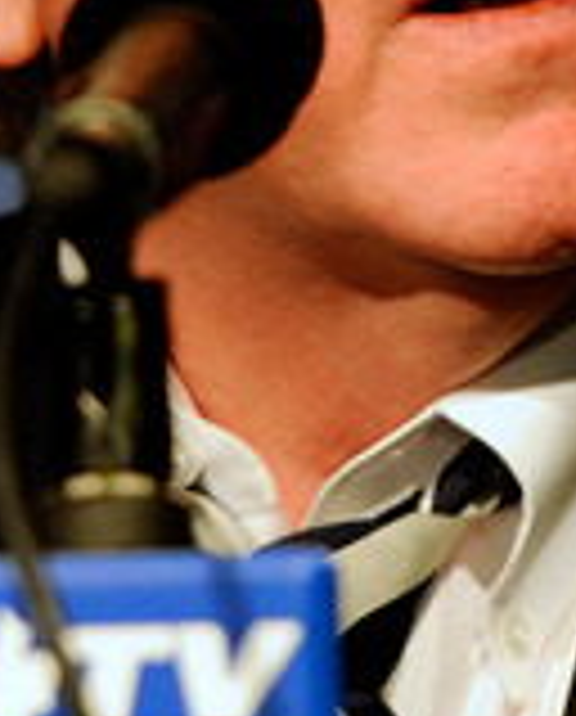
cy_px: -61
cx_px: 324
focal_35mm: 678
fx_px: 14393
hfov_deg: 2.3
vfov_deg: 2.8
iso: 2500
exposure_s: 1/200
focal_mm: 180
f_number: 2.8
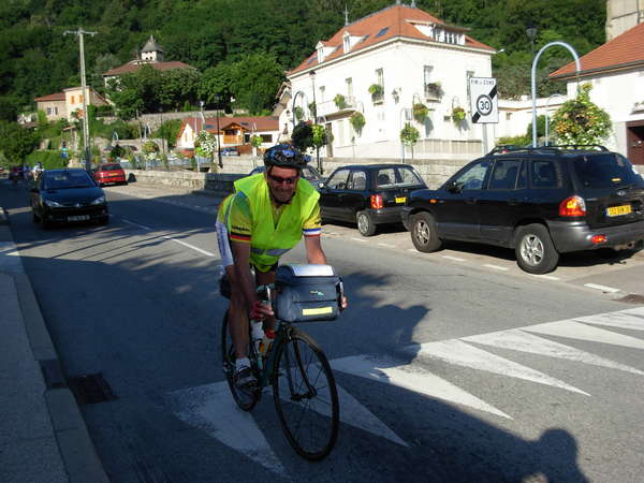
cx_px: 322
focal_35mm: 38
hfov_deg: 49.0
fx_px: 707
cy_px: 242
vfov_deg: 37.7
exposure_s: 1/836
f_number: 2.9
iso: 79
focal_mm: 6.3
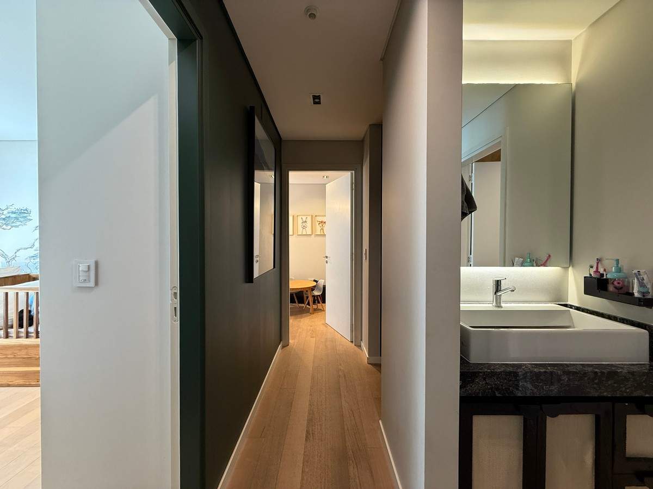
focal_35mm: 14
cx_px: 326
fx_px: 264
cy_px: 244
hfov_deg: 102.1
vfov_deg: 85.7
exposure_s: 1/50
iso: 200
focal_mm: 2.22
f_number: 2.2
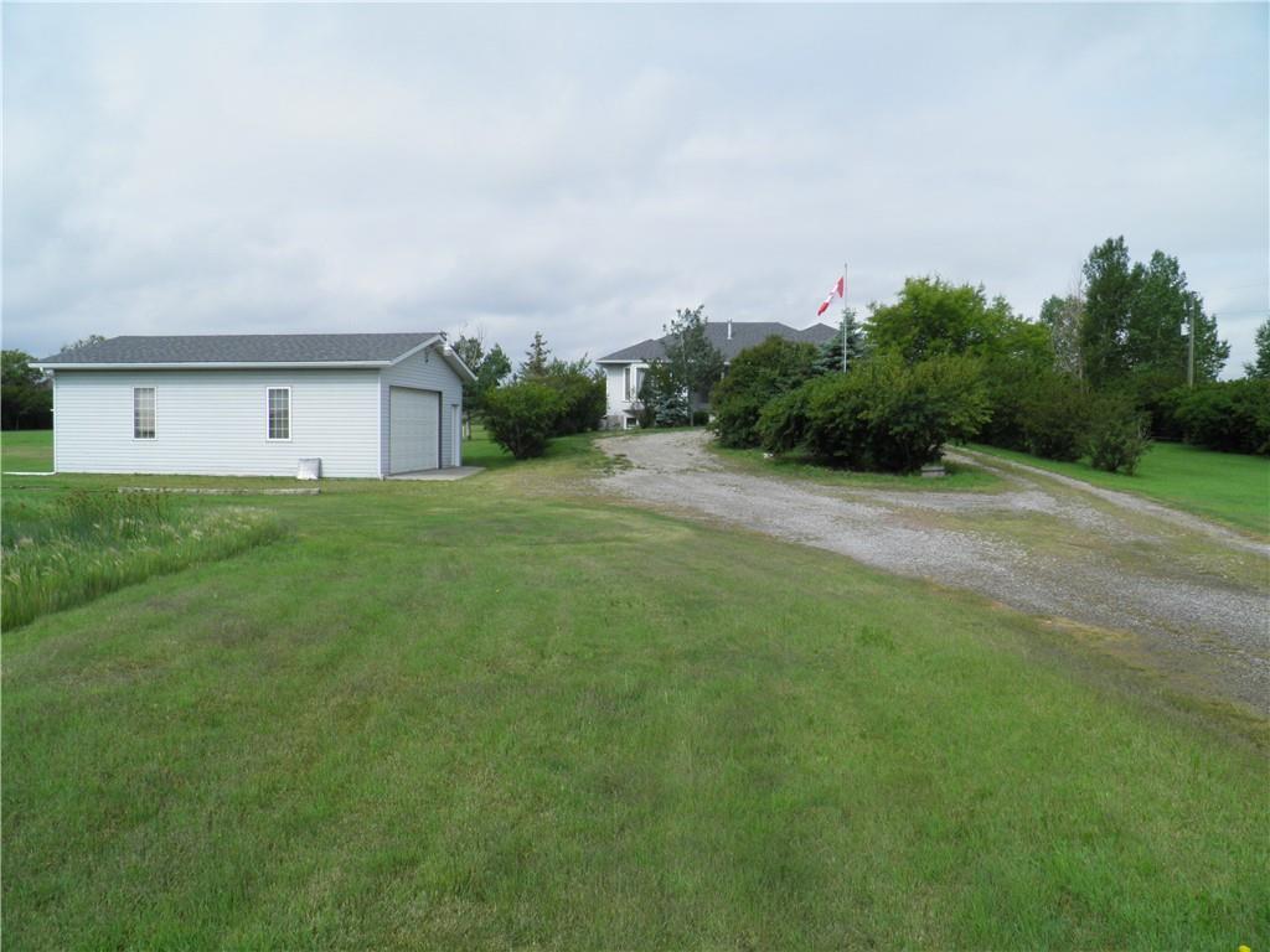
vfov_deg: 49.7
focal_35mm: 28
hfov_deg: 63.4
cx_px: 635
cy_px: 476
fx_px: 1027
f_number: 5.7
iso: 50
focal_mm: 4.9
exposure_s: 1/320
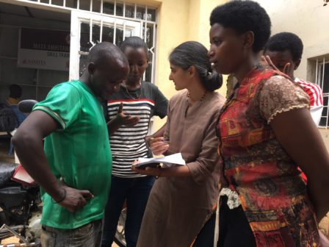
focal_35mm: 29
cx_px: 164
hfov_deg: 61.7
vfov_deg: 48.2
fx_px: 276
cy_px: 124
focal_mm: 4.15
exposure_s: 1/128
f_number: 2.2
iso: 25
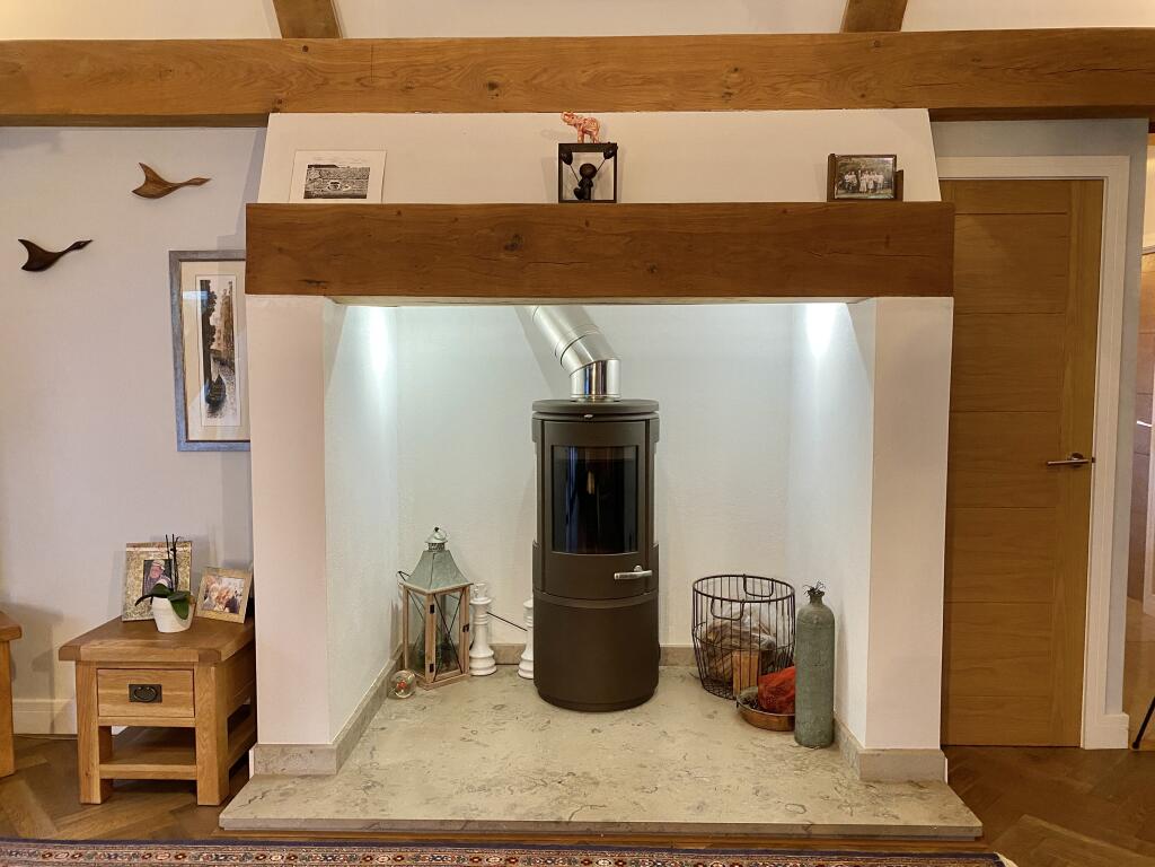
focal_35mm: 26
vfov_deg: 53.1
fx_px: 868
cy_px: 434
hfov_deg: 67.3
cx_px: 578
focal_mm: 4.25
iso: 200
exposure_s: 1/50
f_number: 1.8
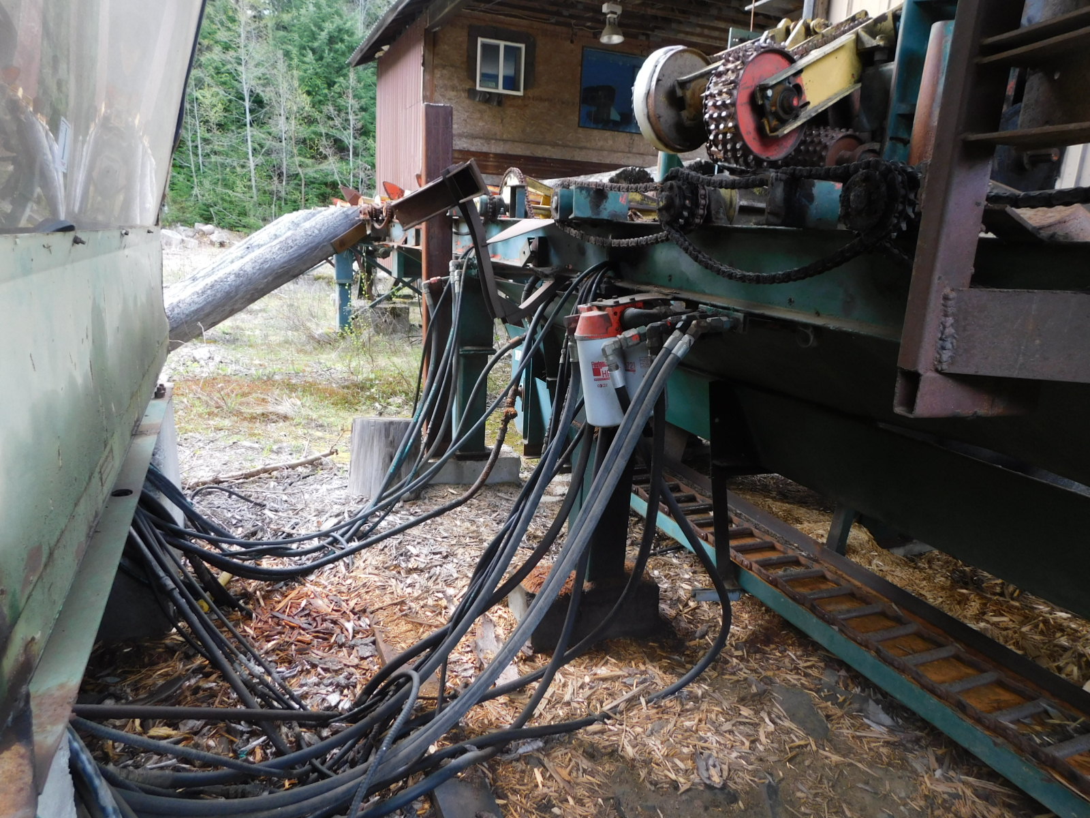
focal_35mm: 24
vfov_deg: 56.8
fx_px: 756
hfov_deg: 71.6
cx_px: 545
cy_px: 409
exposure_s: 1/60
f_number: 3
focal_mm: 4.1
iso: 125
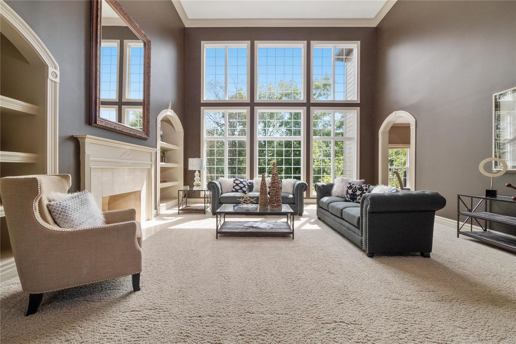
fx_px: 201
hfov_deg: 104.3
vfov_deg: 81.2
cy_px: 172
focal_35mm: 14
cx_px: 258
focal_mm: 7
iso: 400
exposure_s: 1/15
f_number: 10
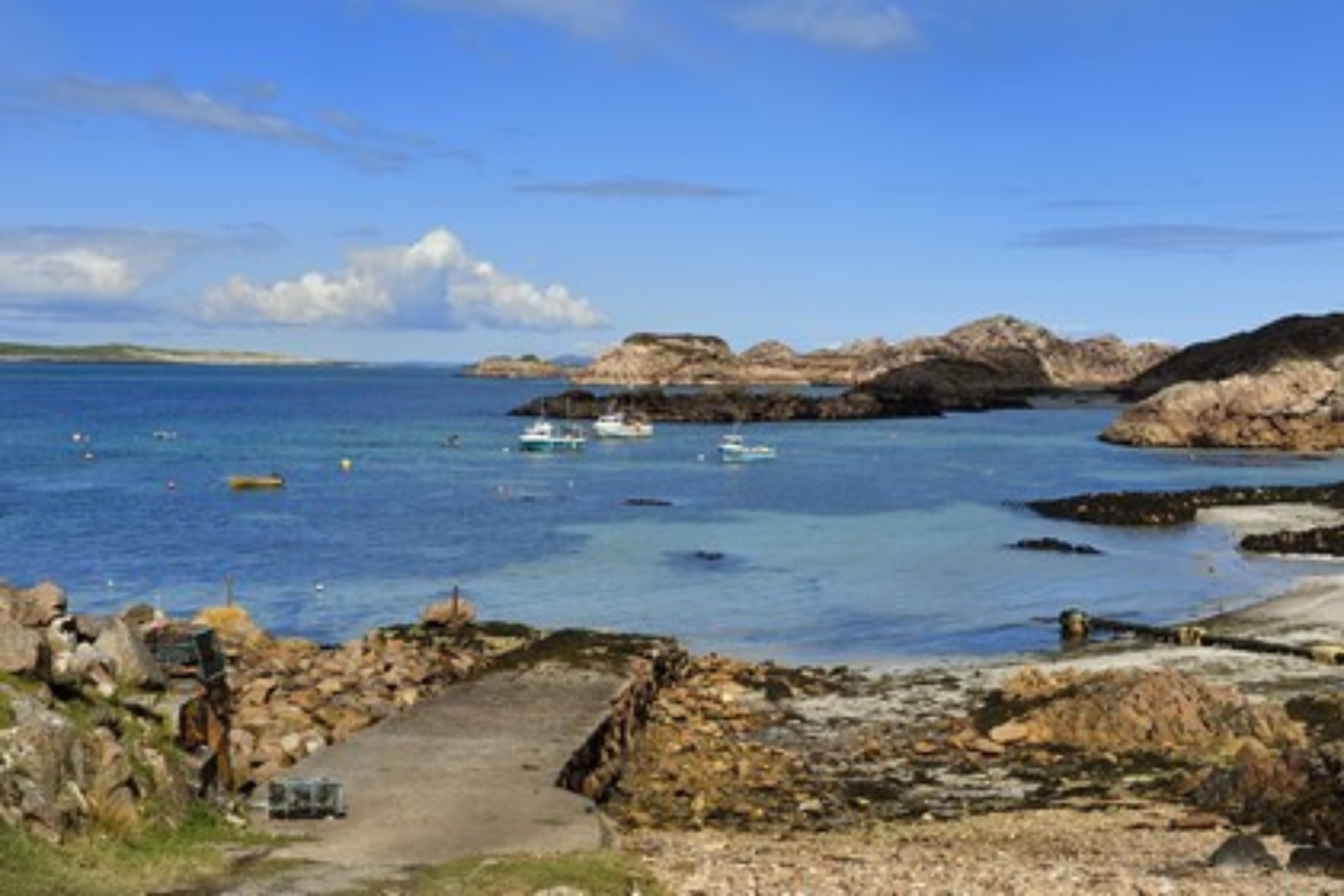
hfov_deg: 36.2
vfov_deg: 24.6
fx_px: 2053
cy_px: 448
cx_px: 672
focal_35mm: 55
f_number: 16
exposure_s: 1/250
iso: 200
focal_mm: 55
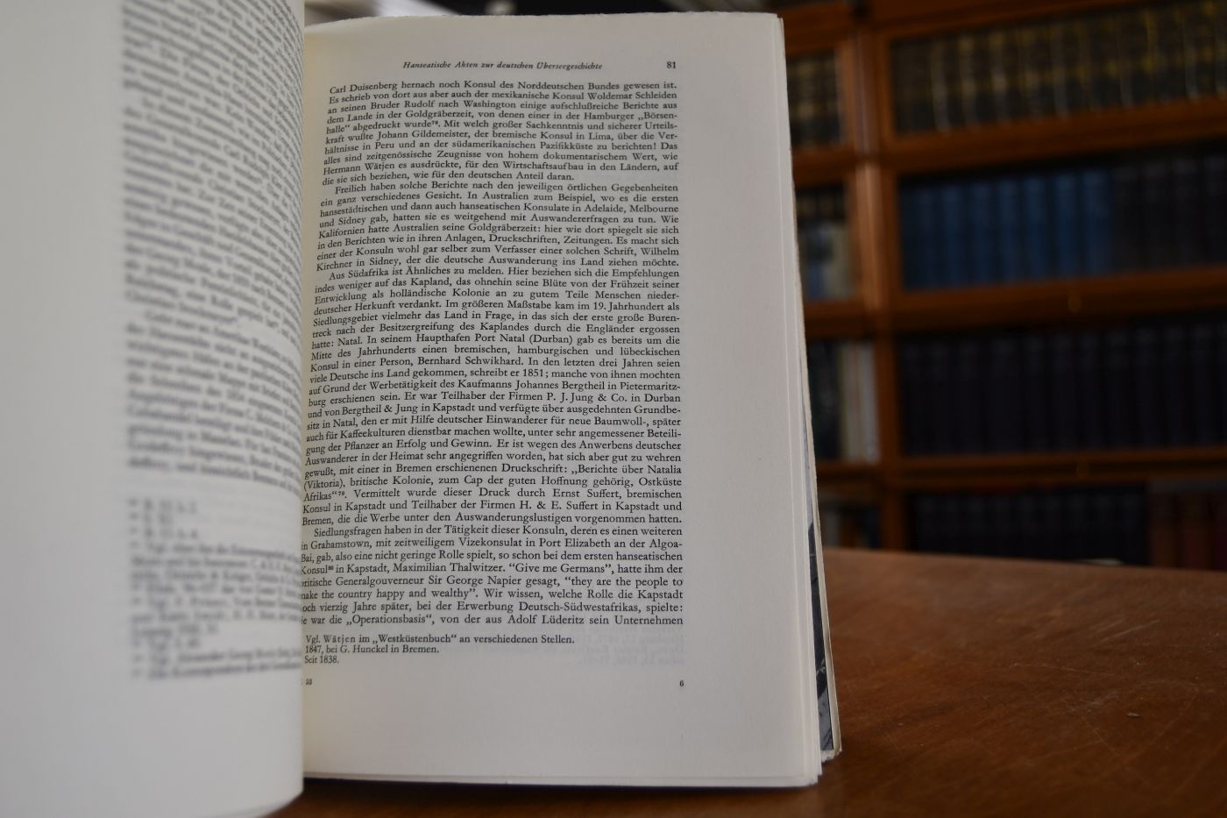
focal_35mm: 34
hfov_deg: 55.8
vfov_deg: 38.9
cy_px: 409
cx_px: 614
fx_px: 1159
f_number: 3.8
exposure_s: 1/250
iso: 450
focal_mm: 23
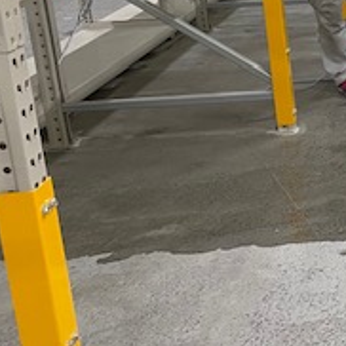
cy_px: 67
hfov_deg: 17.9
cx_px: 586
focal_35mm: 81
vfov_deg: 21.1
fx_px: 916
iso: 125
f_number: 1.8
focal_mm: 4.25
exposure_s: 1/86
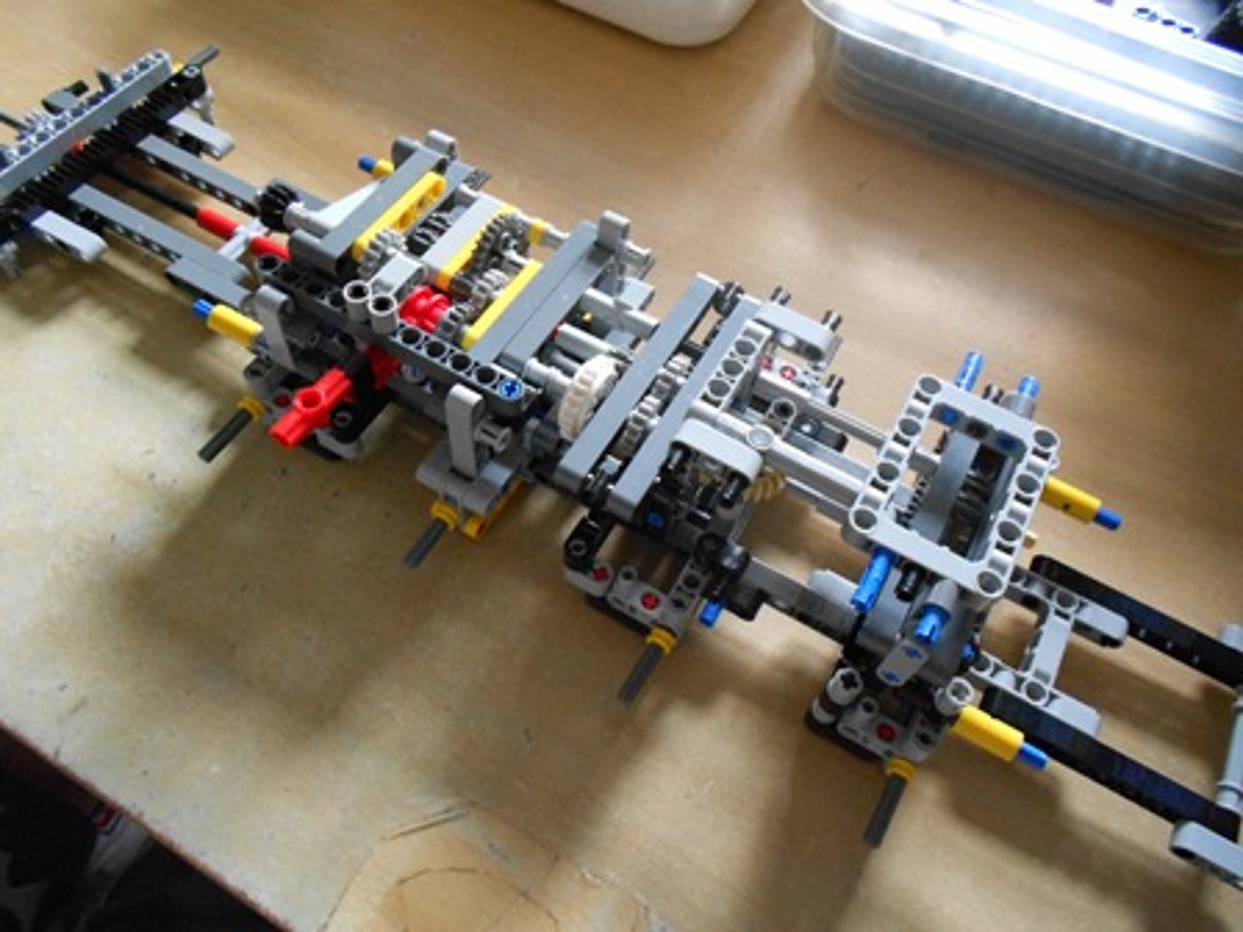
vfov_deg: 53.1
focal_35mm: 26
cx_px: 622
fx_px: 934
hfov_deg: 67.3
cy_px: 466
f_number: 3.2
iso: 400
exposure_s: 1/30
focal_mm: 4.6
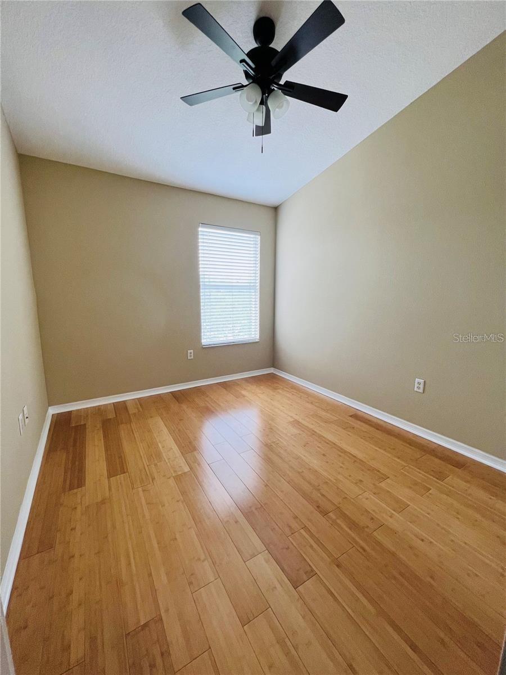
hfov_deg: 89.9
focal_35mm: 13
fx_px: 253
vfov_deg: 106.2
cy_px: 338
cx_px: 253
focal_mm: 1.57
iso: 100
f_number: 1.8
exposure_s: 1/120
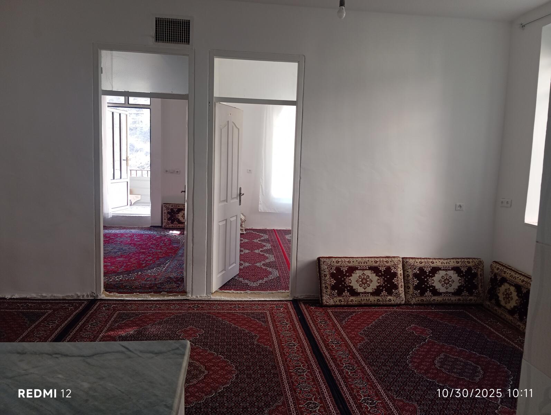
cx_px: 276
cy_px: 208
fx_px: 446
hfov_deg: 63.4
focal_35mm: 28
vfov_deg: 49.9
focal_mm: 4.22
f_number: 1.8
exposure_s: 1/50
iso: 166
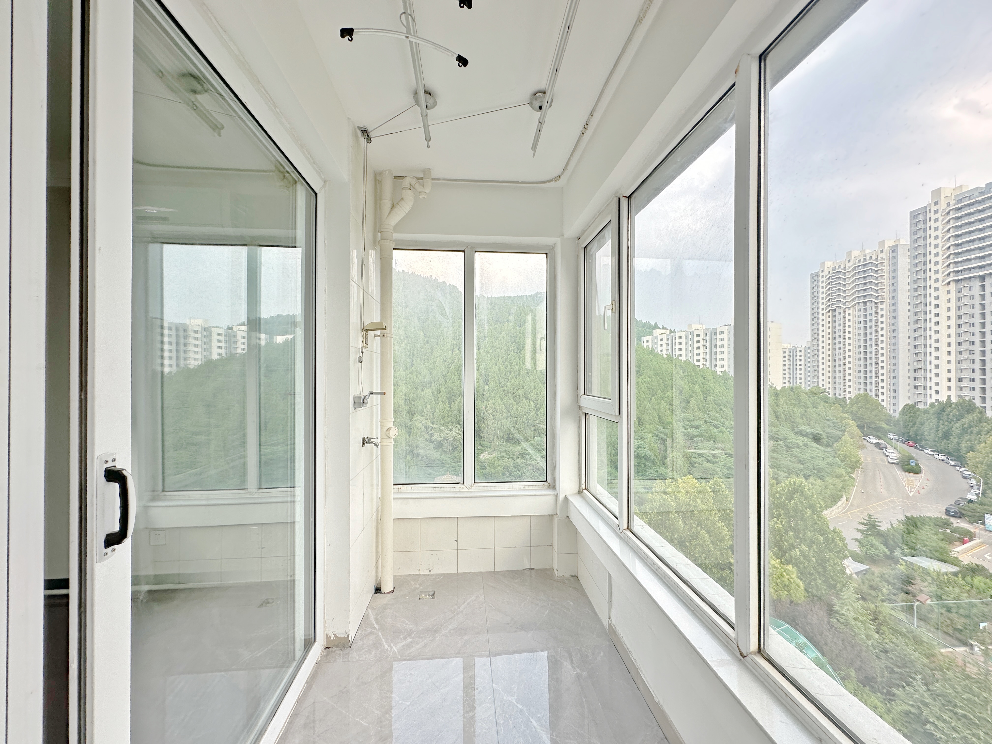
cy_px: 372
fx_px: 401
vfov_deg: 85.7
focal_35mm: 14
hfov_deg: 102.1
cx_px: 496
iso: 40
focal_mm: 2.22
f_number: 2.2
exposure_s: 1/145
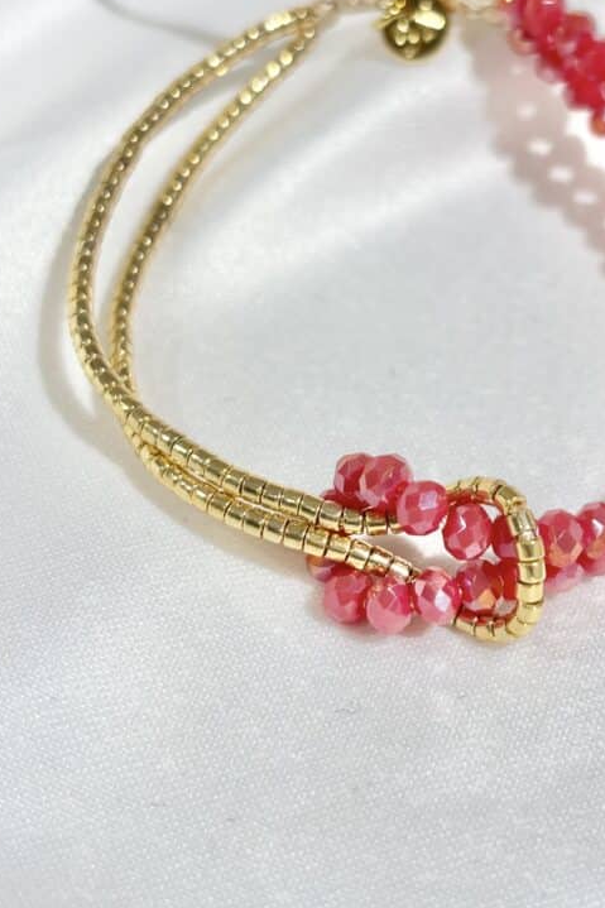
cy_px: 404
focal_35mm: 77
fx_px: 1942
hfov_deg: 17.6
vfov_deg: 26.3
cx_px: 446
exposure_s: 1/206
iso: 32
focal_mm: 5.96
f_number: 1.6
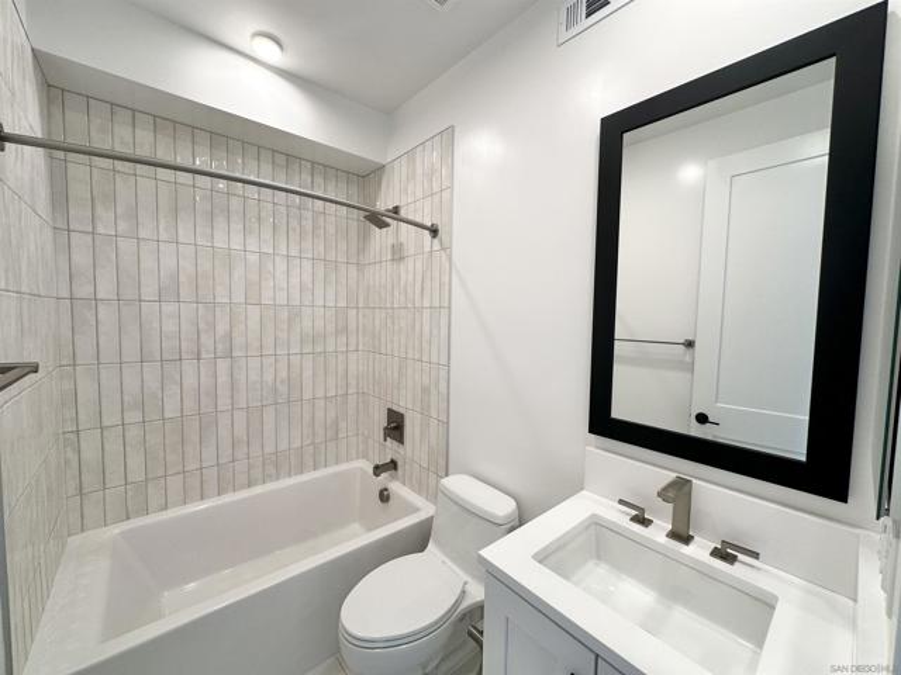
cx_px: 450
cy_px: 338
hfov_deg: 102.1
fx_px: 364
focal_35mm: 14
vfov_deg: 85.7
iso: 100
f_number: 2.2
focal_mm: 2.22
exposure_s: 1/120
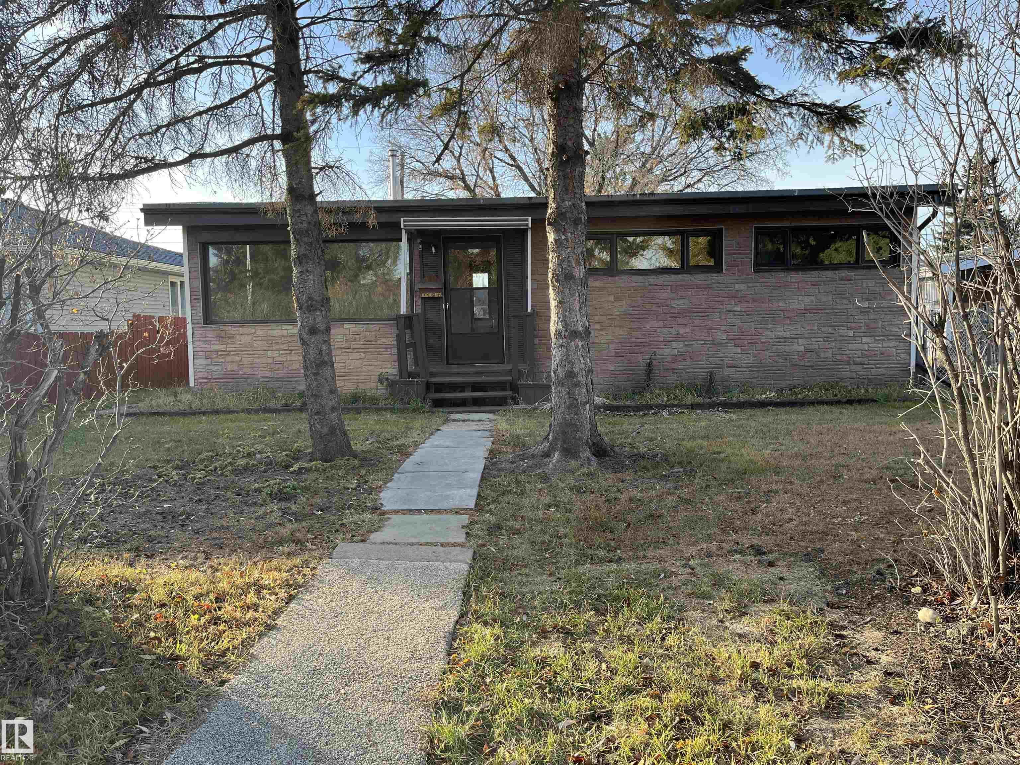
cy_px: 382
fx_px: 766
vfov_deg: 53.1
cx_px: 510
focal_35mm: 26
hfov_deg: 67.3
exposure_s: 1/487
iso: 50
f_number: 1.6
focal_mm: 5.1
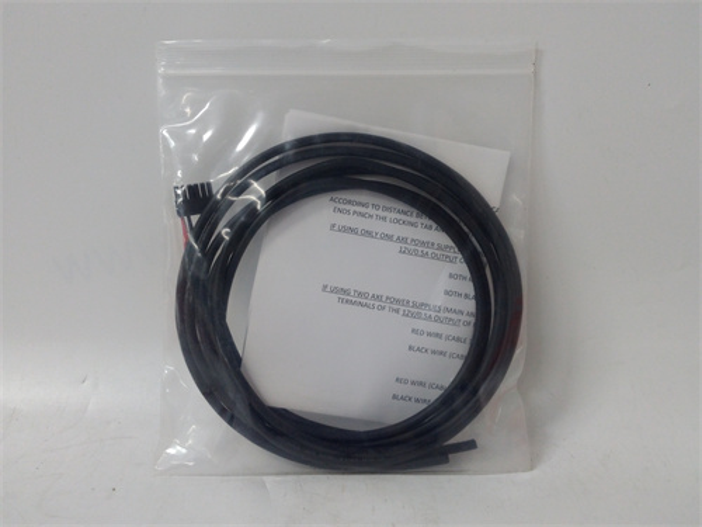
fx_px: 548
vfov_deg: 51.4
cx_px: 351
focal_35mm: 27
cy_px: 264
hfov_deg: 65.3
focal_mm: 3.79
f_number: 2
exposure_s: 1/30
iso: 289
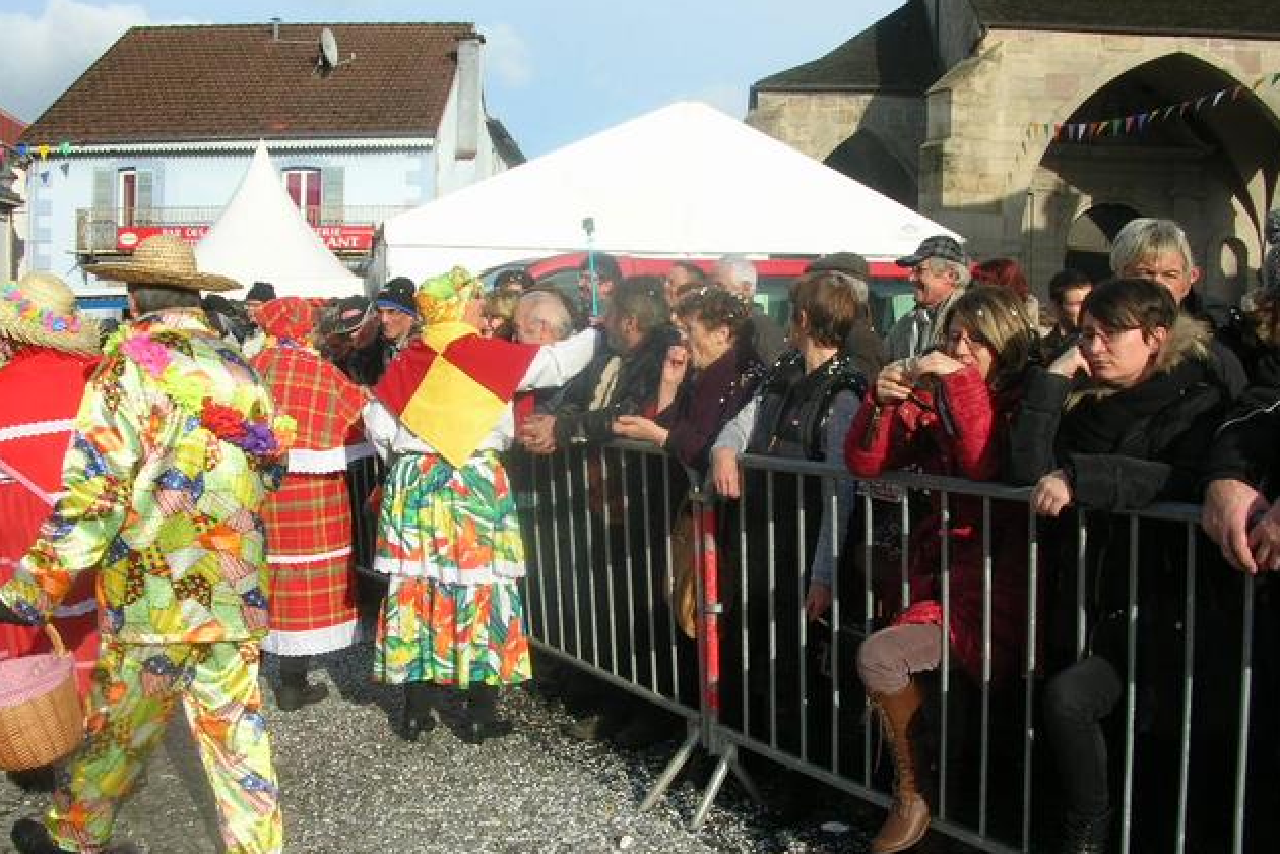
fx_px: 1315
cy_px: 447
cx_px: 638
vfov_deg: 35.9
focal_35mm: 37
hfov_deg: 51.9
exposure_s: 1/274
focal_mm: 5.8
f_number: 5.6
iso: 50
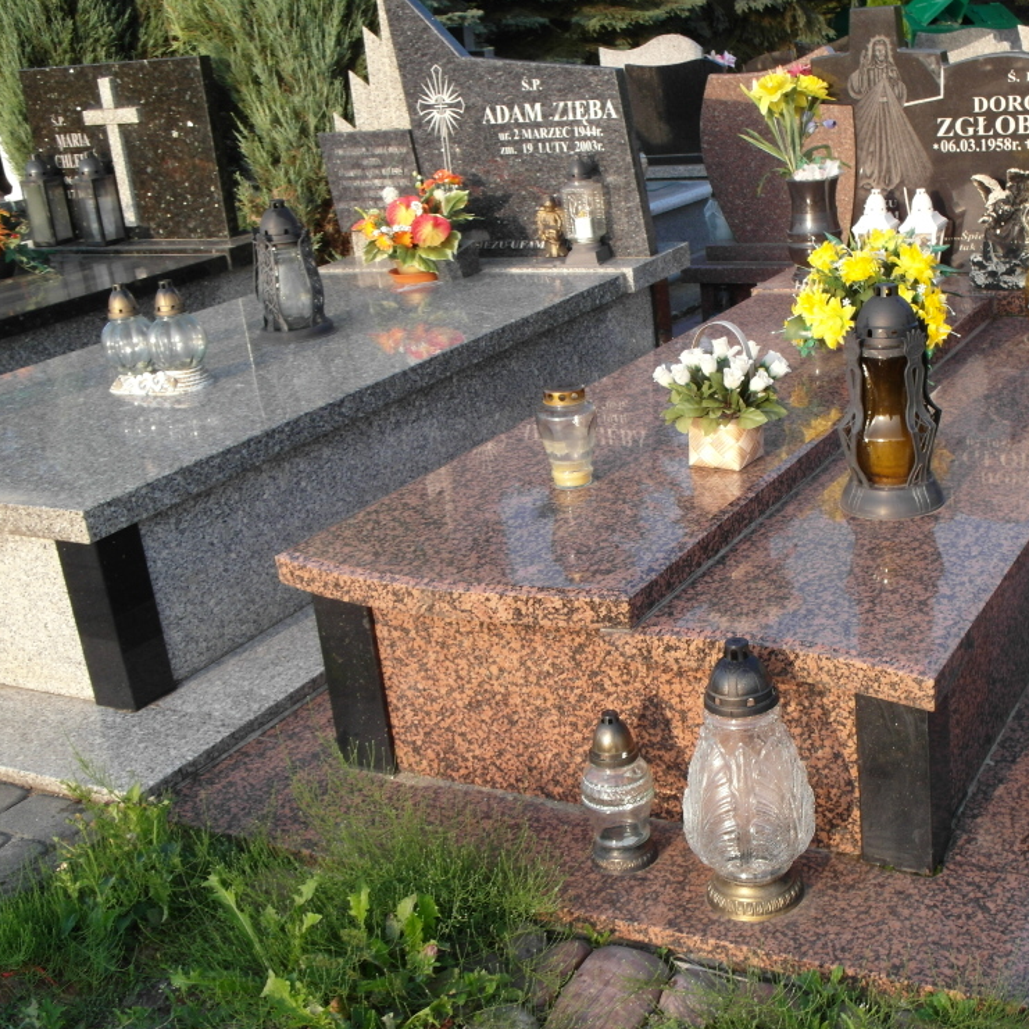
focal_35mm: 44
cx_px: 689
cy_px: 515
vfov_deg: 38.3
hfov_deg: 37.9
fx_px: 1480
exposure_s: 1/180
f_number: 4.2
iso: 80
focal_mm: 7.8
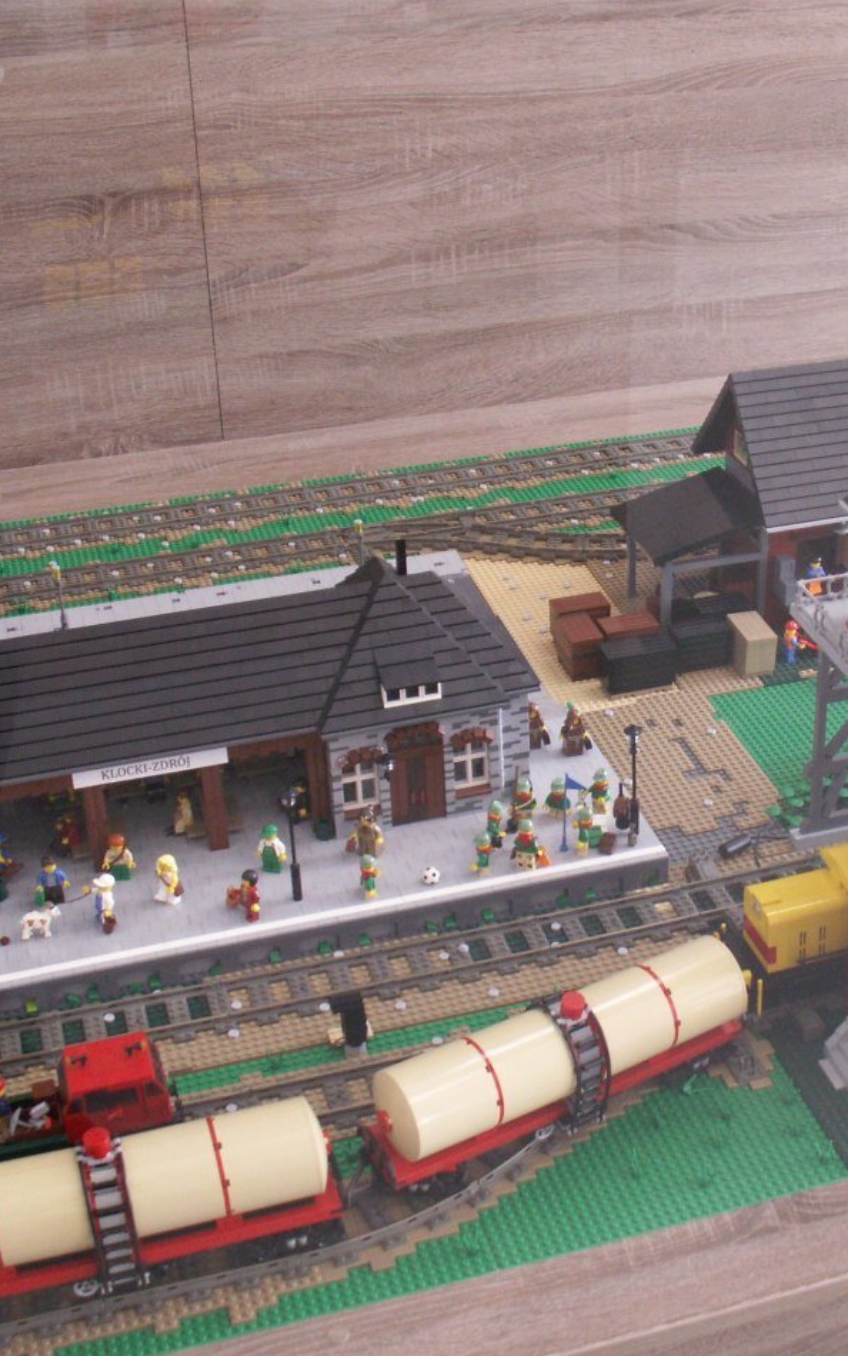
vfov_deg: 40.3
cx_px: 632
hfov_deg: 25.5
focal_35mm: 50
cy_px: 674
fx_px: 1848
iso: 100
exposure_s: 1/50
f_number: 2.8
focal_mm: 5.86
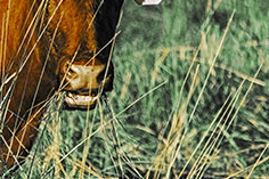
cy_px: 36
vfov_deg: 0.5
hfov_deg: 0.8
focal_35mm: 2542
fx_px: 18981
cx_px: -9
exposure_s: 1/1250
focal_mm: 1200
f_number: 13
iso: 2800
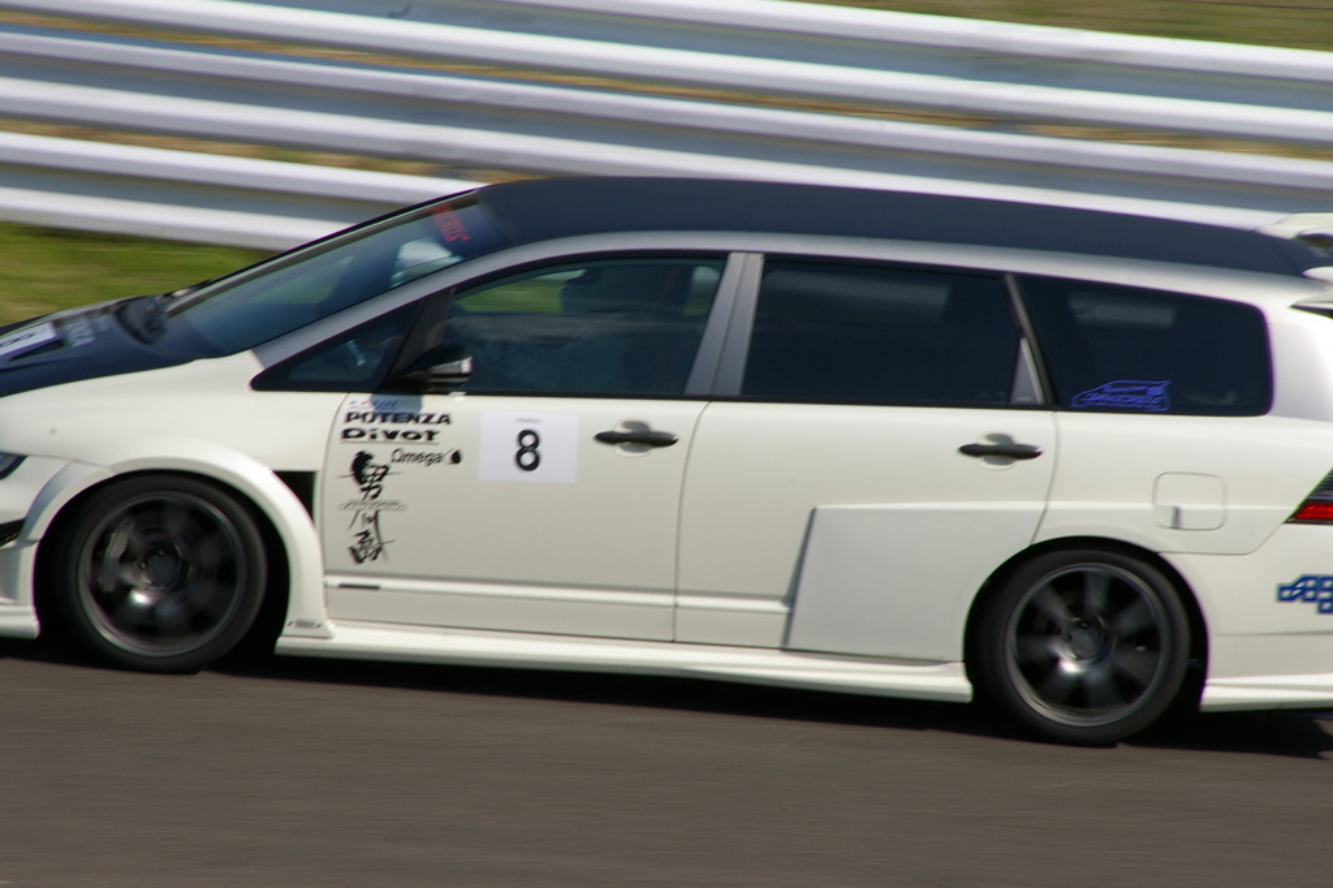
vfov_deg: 3.7
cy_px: 444
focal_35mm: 375
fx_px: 13880
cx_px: 666
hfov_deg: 5.5
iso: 200
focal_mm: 250
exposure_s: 1/125
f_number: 19
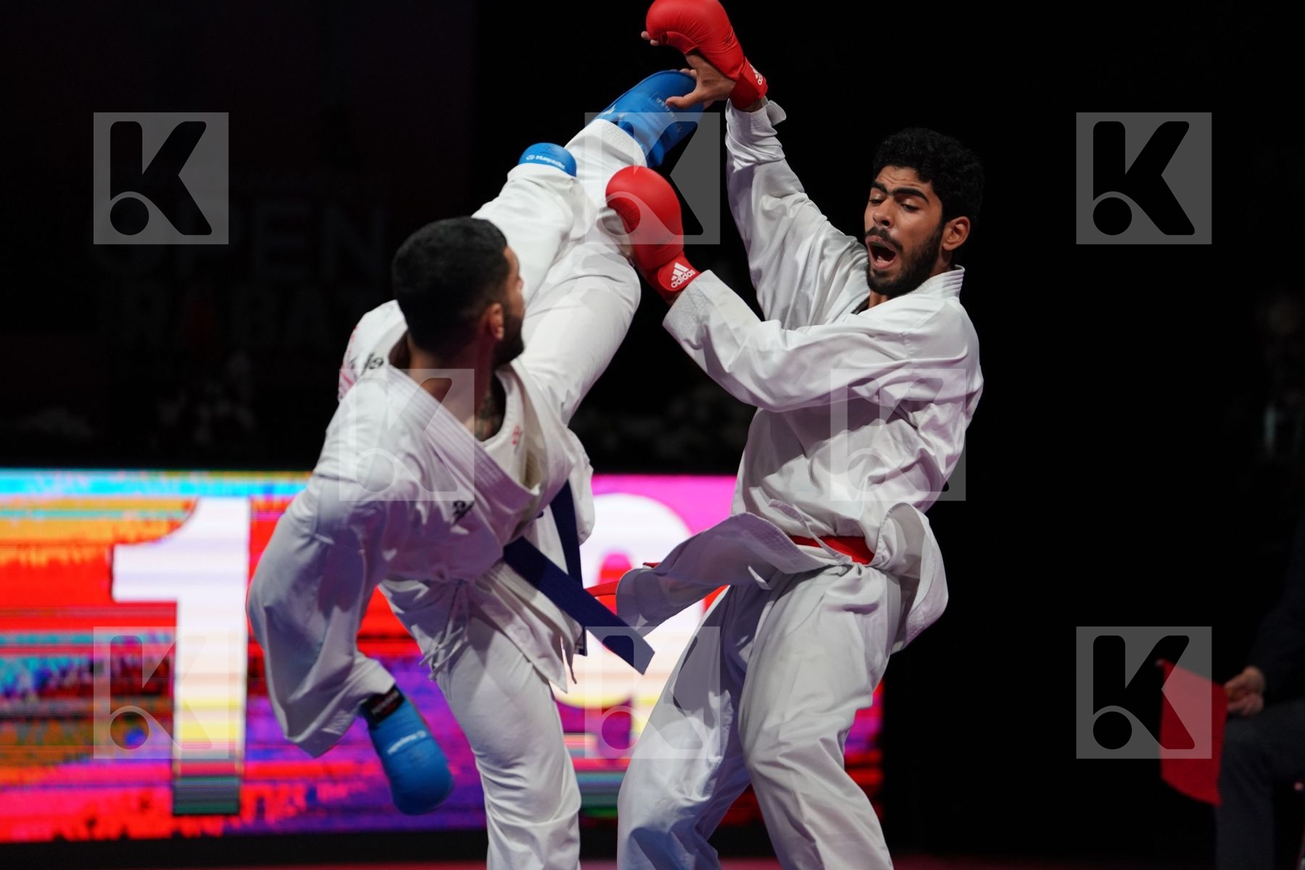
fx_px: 7249
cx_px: 652
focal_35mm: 200
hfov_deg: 10.3
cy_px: 435
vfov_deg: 6.9
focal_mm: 200
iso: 2500
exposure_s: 1/1000
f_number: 2.8
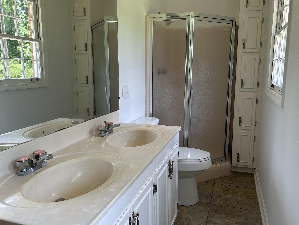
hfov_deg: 61.6
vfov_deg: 48.2
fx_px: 251
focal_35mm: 29
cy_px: 108
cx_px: 158
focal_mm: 5.7
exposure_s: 1/293
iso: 40
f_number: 1.5
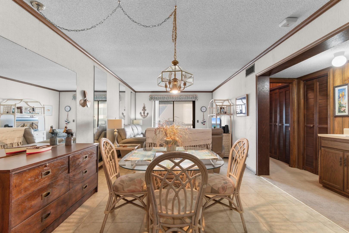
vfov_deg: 77.3
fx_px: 145
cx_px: 174
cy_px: 116
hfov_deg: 100.4
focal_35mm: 15
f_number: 4.5
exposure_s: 2
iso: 100
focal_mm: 10
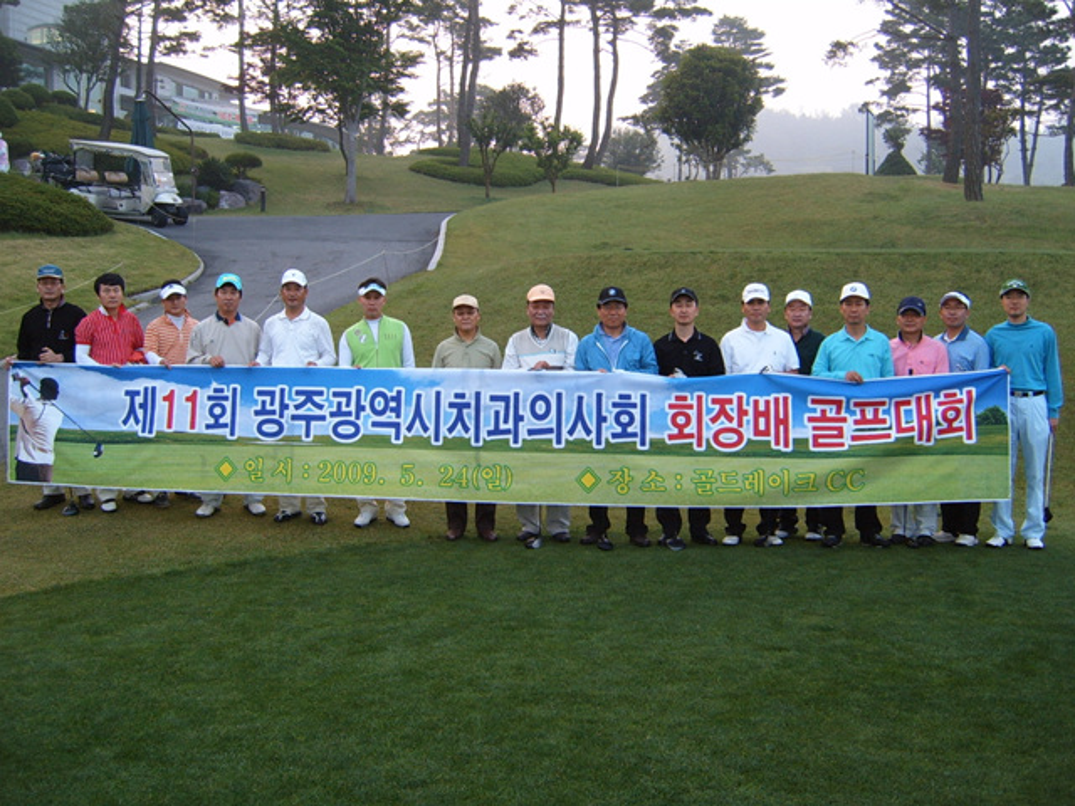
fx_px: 1149
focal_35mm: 37
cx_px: 538
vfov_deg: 38.7
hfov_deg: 50.1
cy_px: 403
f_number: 2.9
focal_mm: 6.2
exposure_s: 1/30
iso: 63
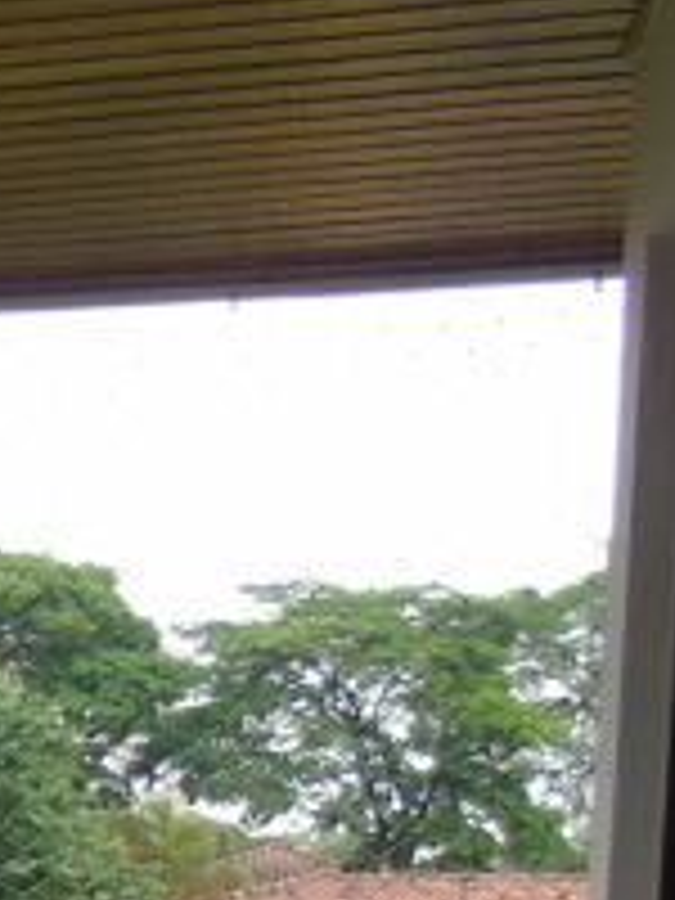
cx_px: -1224
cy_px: 1350
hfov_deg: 9.5
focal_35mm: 128
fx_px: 3328
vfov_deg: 14.4
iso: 80
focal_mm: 4.4
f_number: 3.4
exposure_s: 1/160
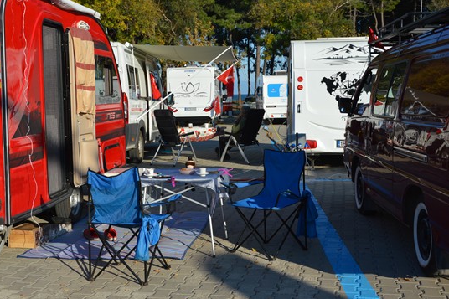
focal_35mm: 47
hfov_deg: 41.9
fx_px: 586
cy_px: 134
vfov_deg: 28.6
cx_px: 214
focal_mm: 28
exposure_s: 1/250
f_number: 8
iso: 100
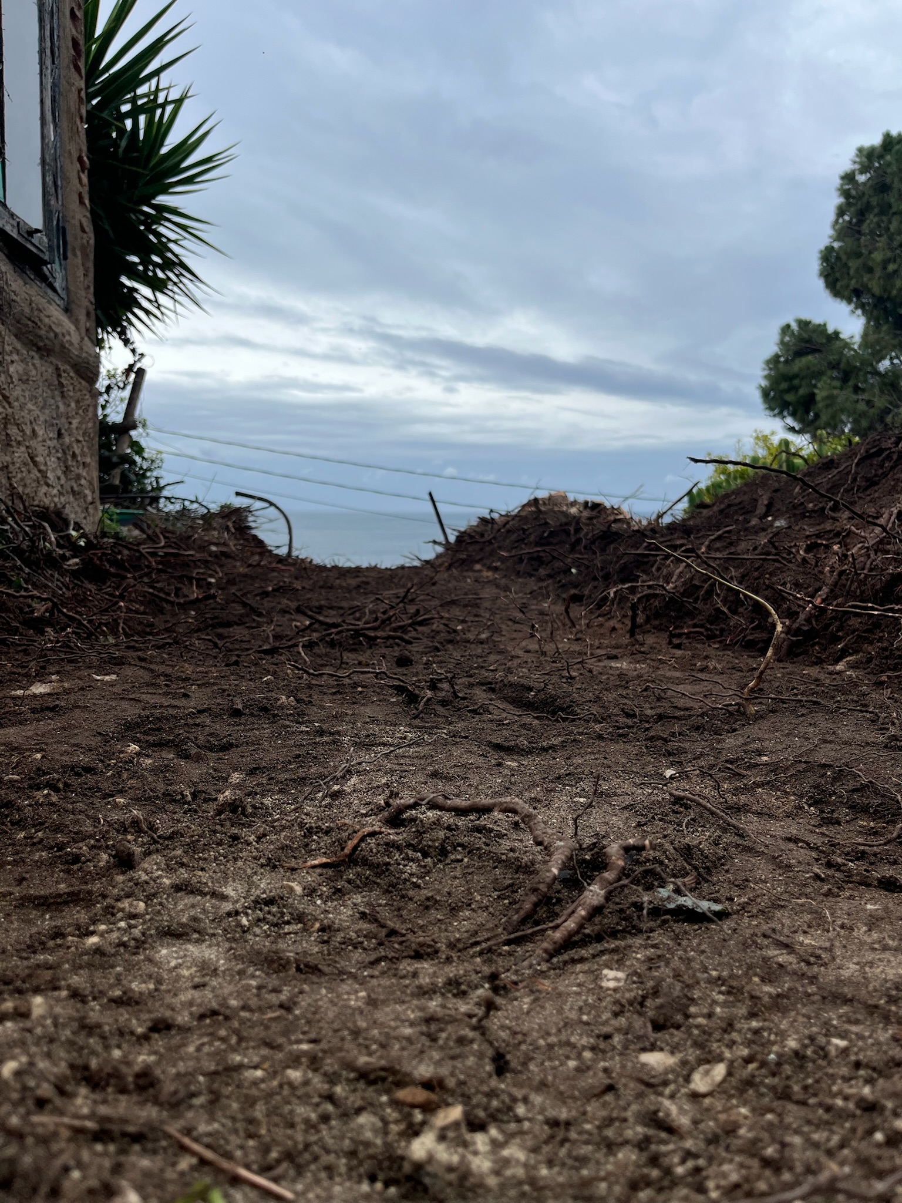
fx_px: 903
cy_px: 602
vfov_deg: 67.3
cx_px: 451
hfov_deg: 53.1
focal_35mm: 26
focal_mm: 5.1
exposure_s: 1/1186
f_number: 1.6
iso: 50
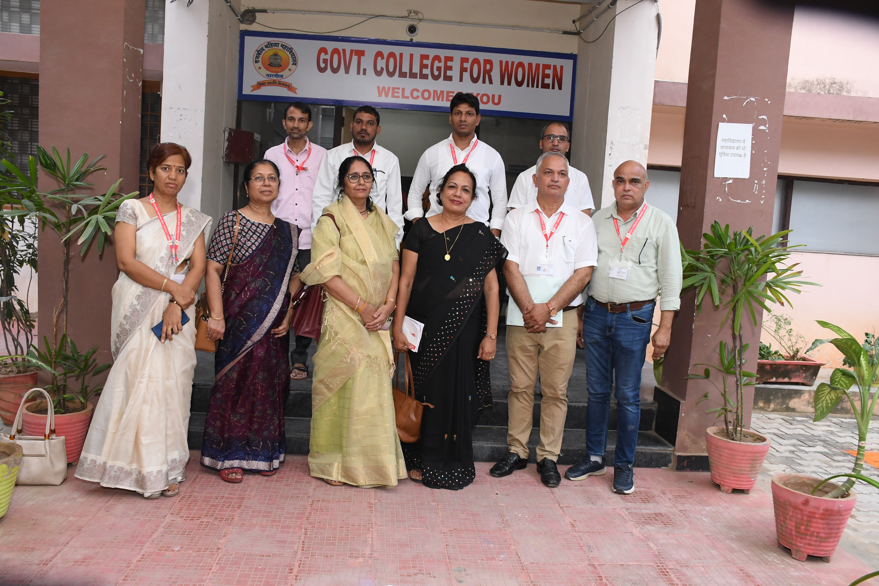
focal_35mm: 30
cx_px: 440
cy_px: 293
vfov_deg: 43.6
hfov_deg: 61.9
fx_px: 732
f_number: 6.3
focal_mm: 20
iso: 1600
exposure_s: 1/125
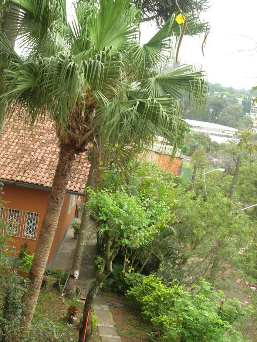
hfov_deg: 25.9
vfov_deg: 33.9
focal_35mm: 56
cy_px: 235
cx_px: 80
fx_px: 554
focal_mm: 7.8
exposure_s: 1/50.8
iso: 64
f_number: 4.8
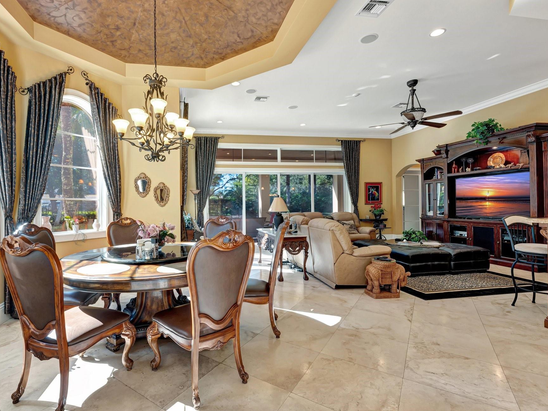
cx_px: 228
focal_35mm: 17
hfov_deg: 89.1
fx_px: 275
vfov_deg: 73.6
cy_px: 206
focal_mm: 15.3
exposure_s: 1/6
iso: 400
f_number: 9
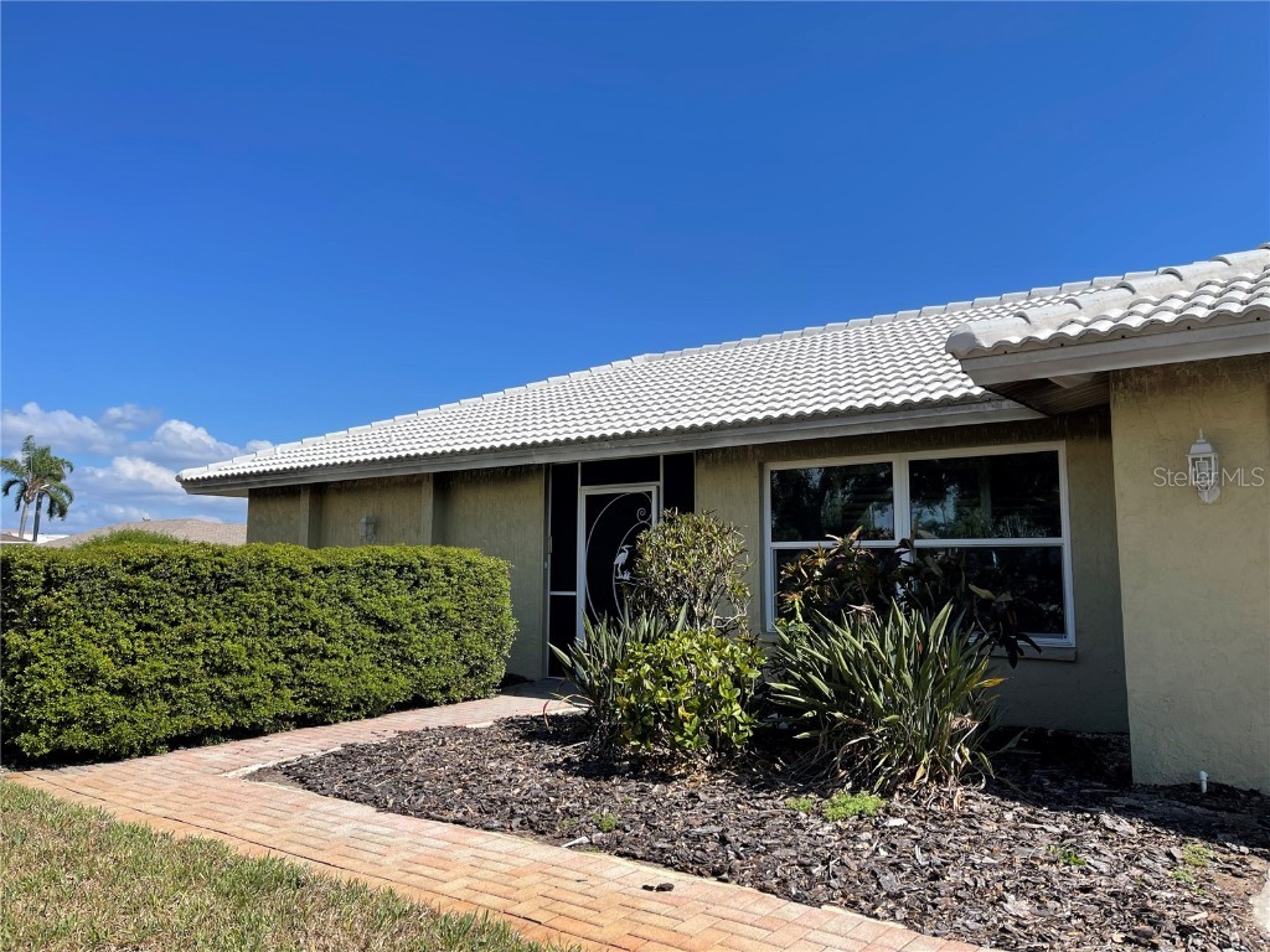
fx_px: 954
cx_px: 635
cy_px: 476
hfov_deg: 67.3
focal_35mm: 26
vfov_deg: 53.1
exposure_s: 1/3663
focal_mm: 5.1
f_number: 1.6
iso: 32
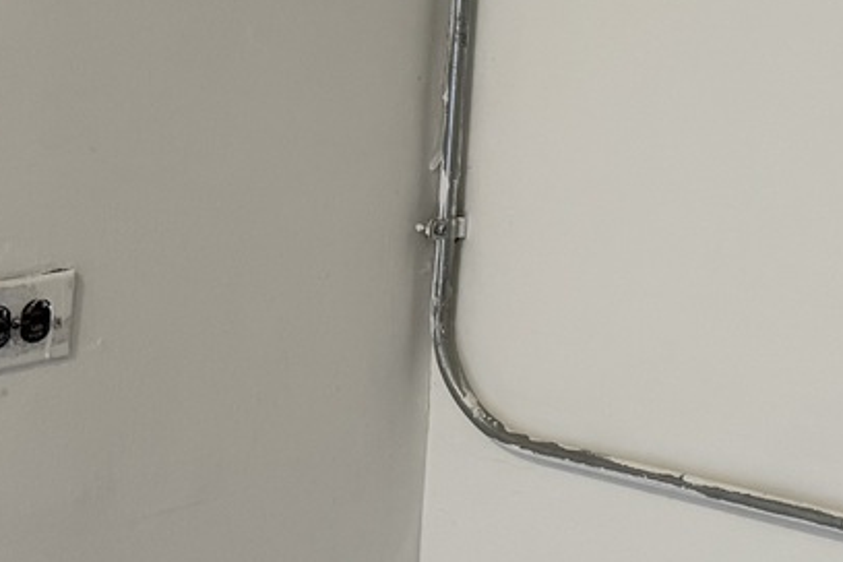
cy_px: 128
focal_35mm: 88
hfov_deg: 22.6
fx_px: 2061
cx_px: 729
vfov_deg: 15.4
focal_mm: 6.76
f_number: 1.78
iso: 500
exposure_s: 1/60
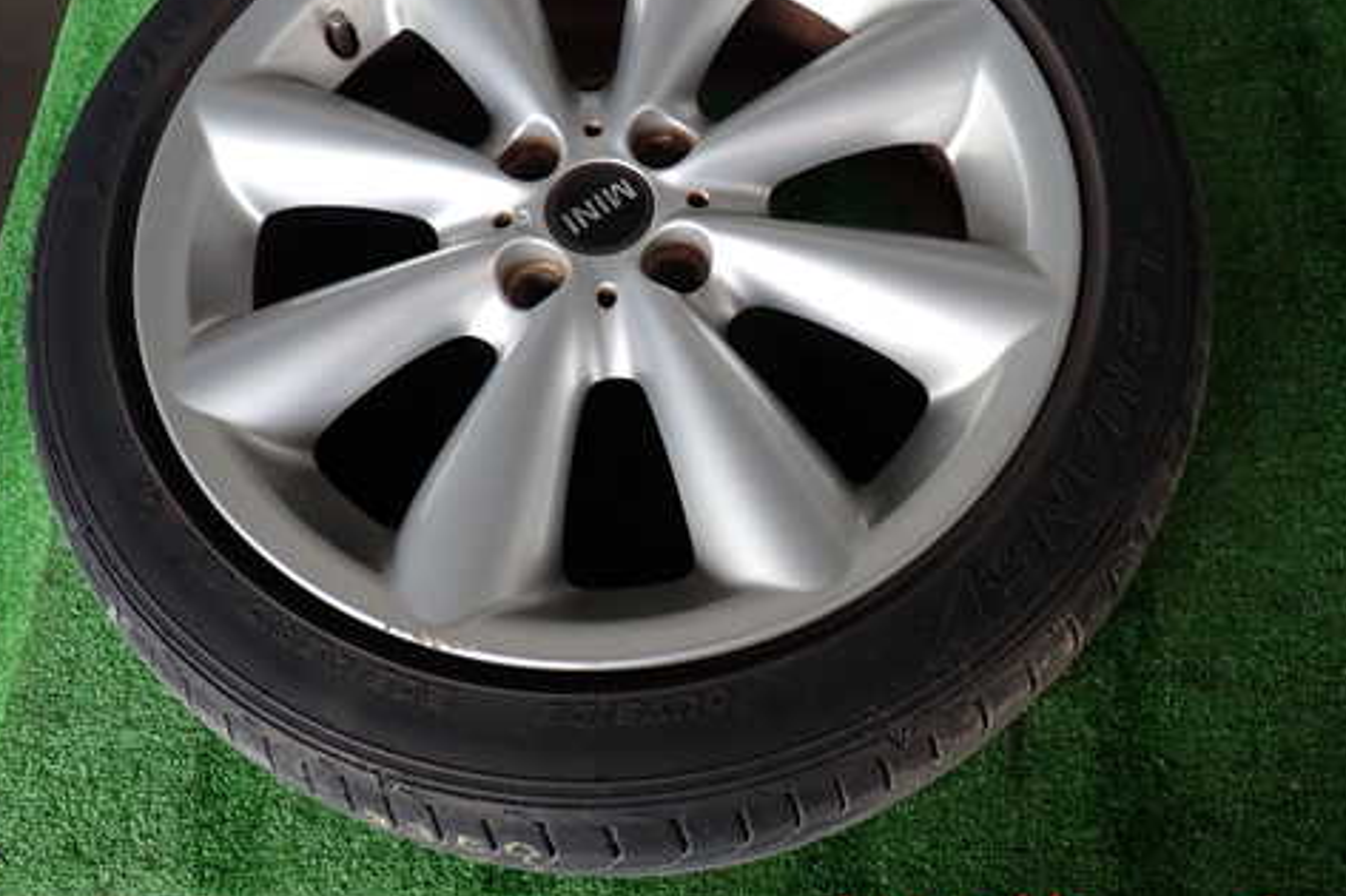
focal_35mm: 33
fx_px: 1233
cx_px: 629
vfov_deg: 39.6
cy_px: 321
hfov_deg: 57.2
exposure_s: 1/100
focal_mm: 4.5
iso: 100
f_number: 2
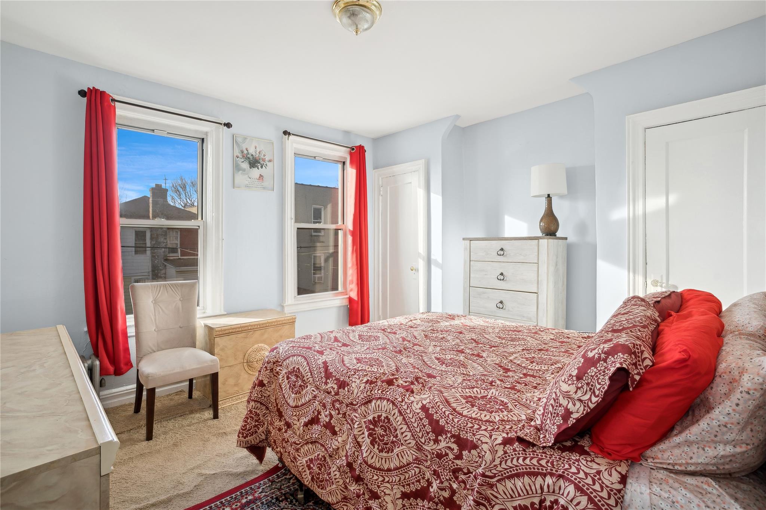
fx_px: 362
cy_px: 255
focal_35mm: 17
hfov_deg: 93.3
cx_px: 383
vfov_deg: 70.4
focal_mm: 17
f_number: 8
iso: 100
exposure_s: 1/13
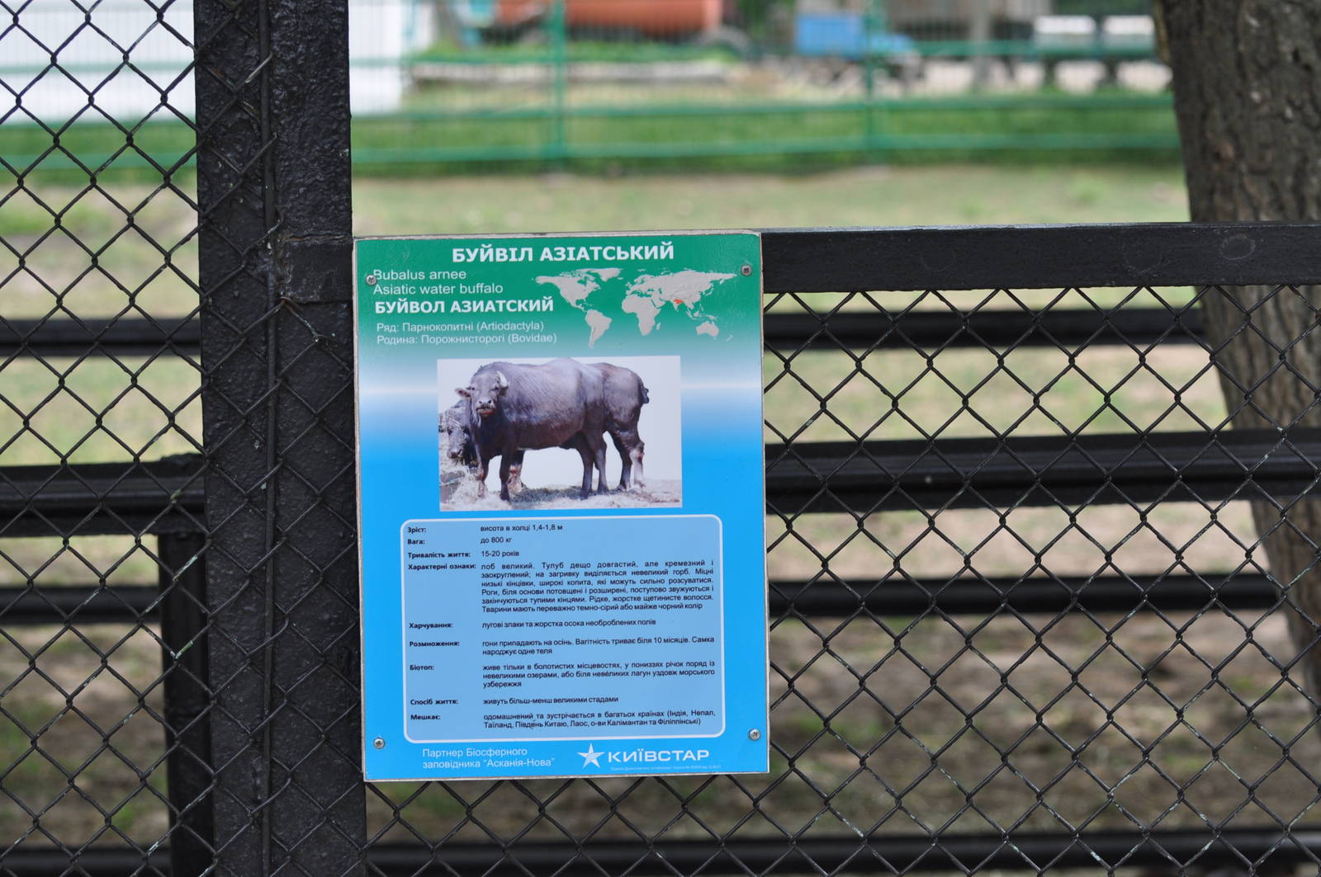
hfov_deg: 19.5
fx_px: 3849
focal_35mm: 105
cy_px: 438
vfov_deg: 13.0
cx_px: 660
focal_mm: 70
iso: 280
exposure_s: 1/500
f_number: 5.6
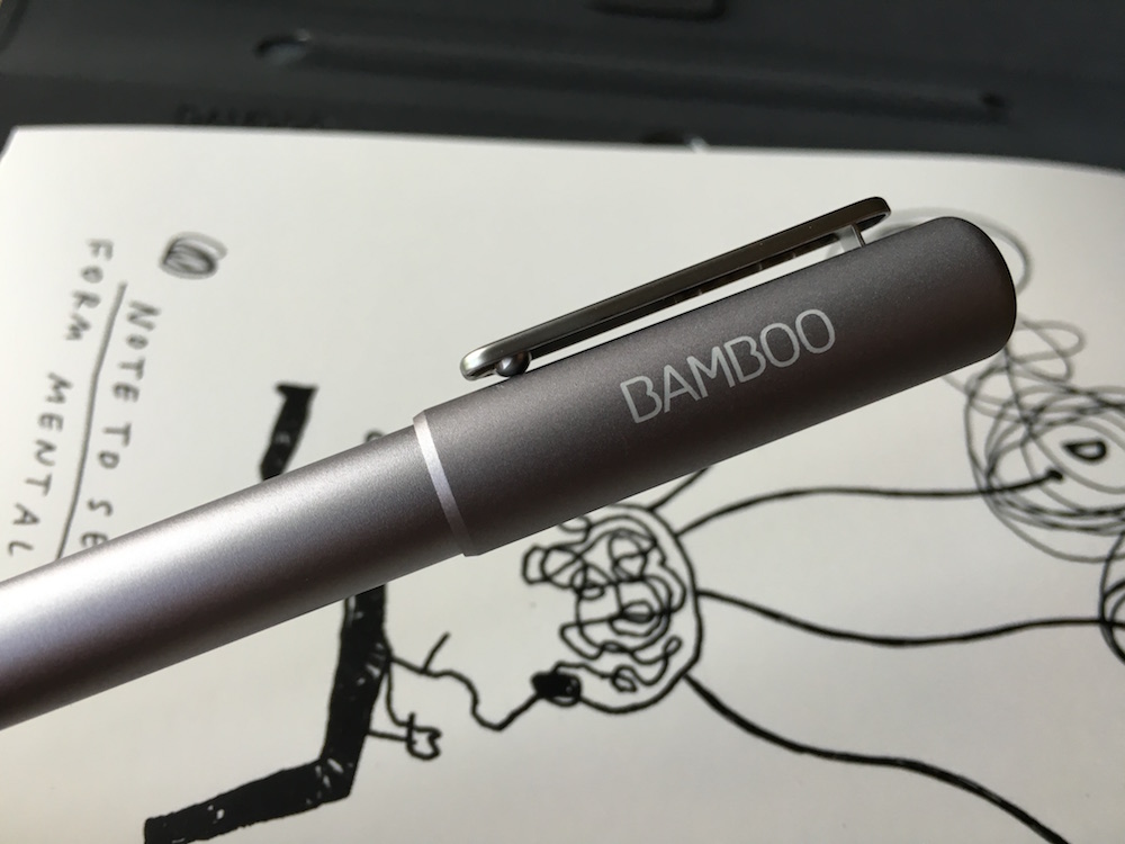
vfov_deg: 48.2
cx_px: 562
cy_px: 422
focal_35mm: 29
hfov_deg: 61.7
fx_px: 942
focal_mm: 4.15
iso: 32
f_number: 2.2
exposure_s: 1/40
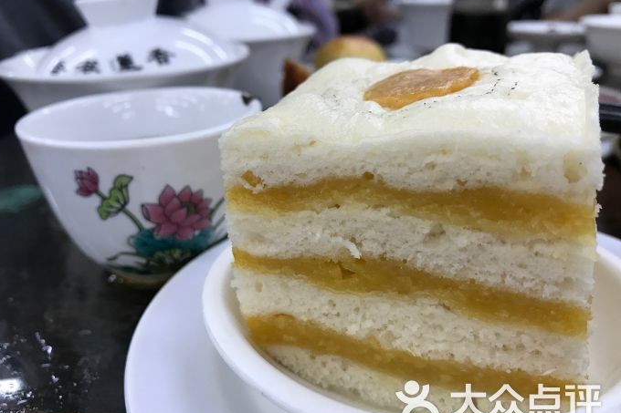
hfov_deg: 61.9
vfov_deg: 43.6
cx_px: 305
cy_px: 210
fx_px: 517
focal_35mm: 30
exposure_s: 1/33
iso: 32
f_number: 1.8
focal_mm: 3.99
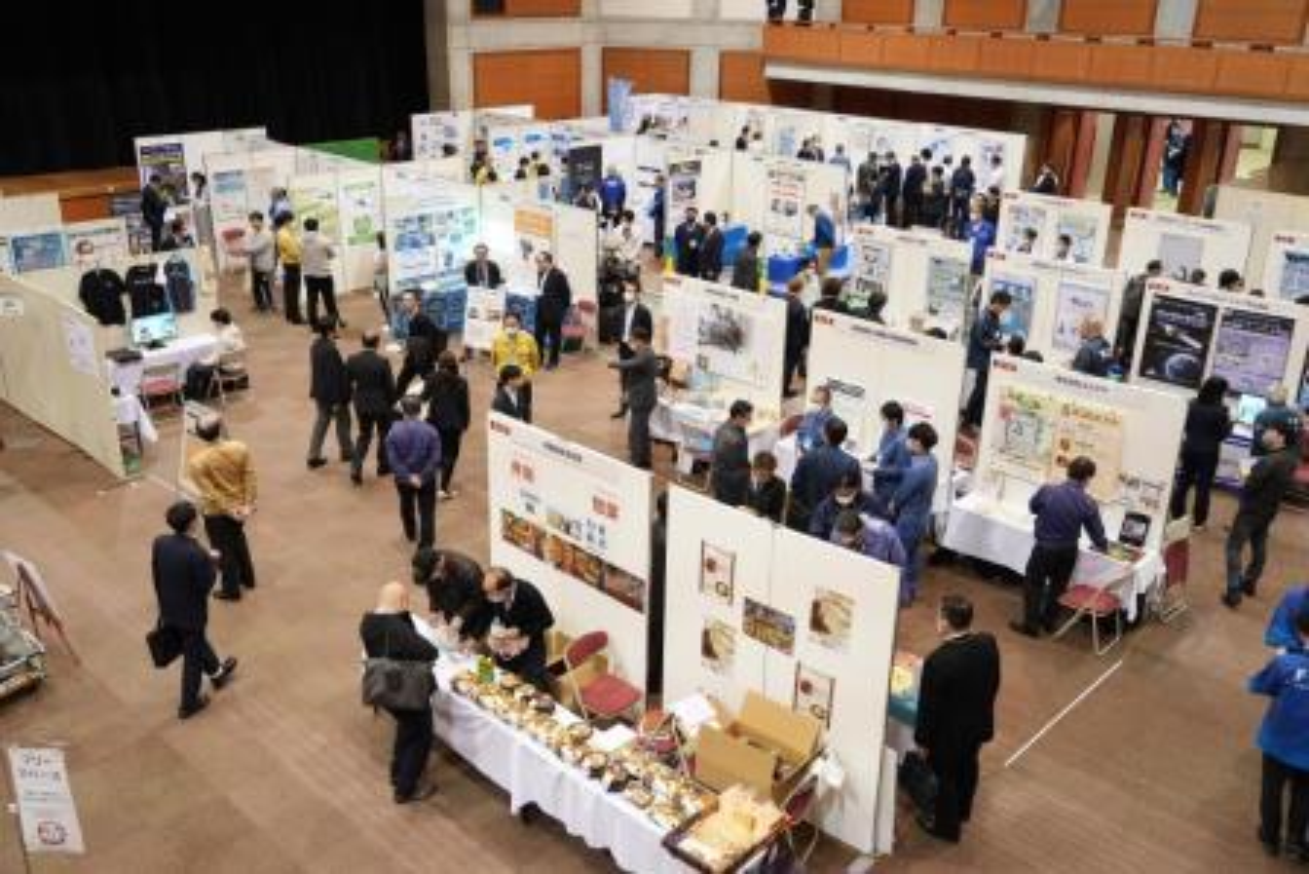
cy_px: 437
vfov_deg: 41.1
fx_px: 1164
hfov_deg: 58.7
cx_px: 654
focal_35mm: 32
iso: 3200
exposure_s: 1/125
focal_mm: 32
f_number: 4
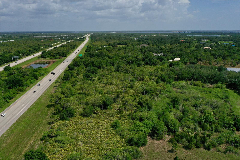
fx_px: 187
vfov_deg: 46.4
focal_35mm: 28
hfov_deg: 65.5
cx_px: 120
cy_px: 80
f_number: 7.1
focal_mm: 10.26
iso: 100
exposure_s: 1/1000
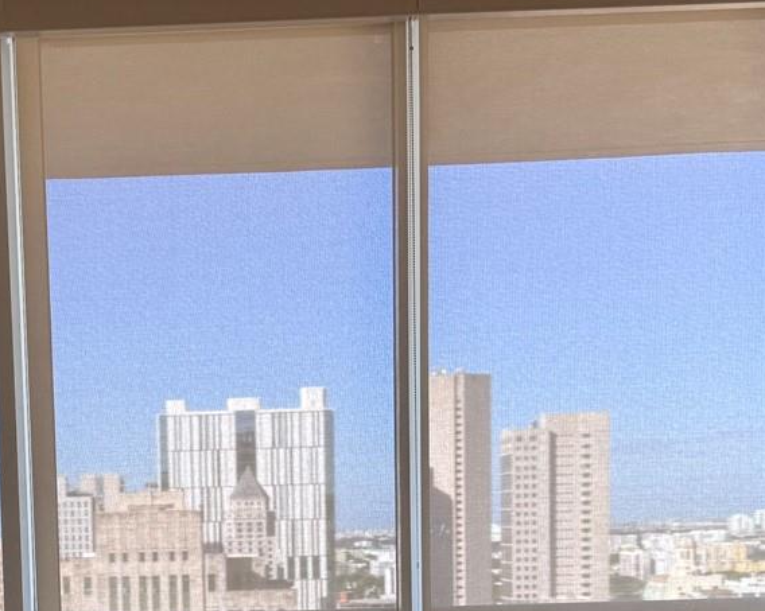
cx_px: 168
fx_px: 1494
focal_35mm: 66
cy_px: 635
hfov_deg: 28.2
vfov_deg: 22.1
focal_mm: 6.76
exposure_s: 1/186
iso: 64
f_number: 1.78
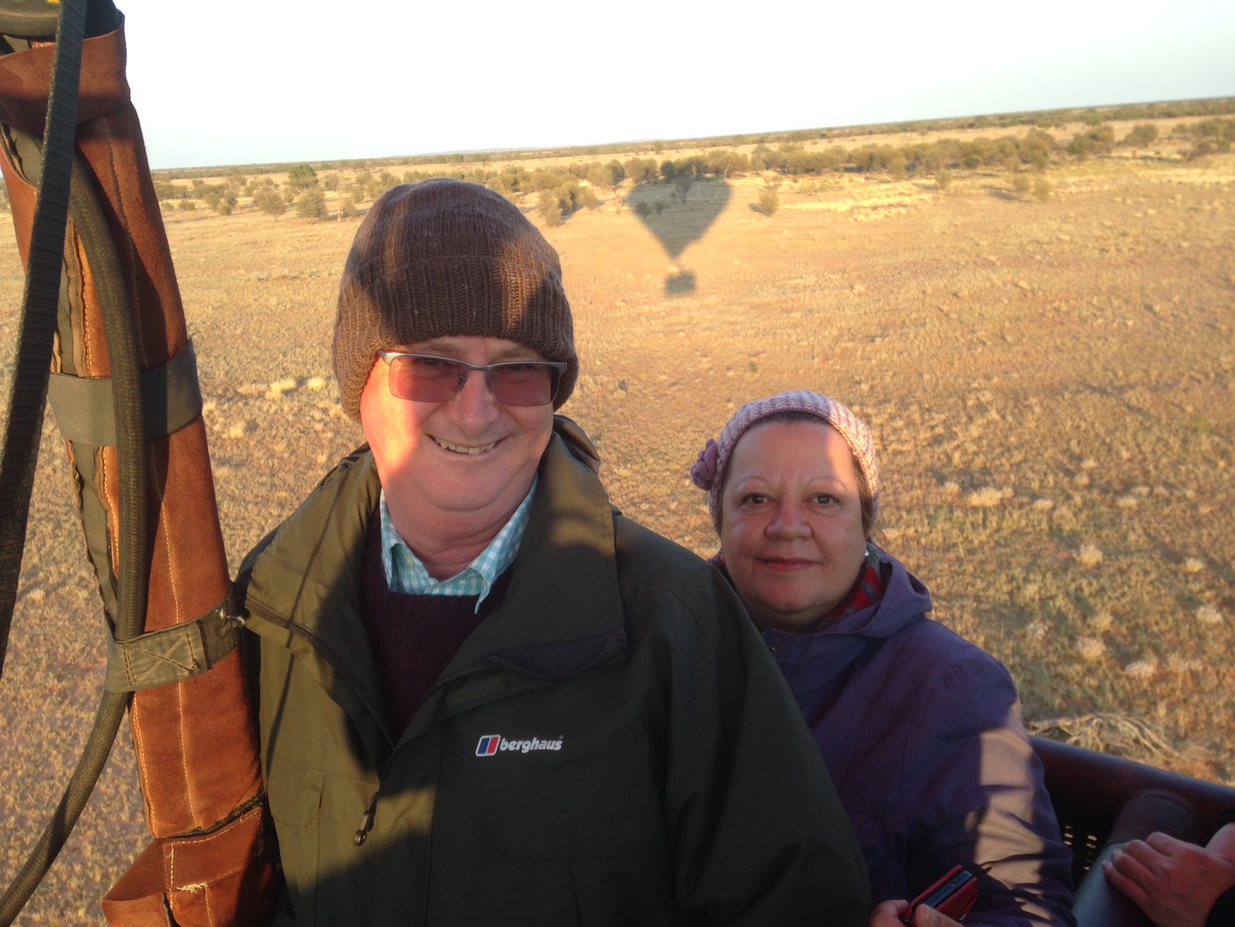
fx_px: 1177
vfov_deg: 42.9
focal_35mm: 33
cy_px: 464
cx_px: 618
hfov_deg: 55.4
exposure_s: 1/175
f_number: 2.4
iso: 50
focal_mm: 4.12
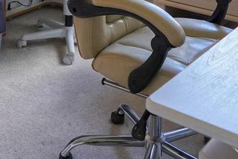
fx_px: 476
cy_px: -150
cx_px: 37
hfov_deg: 27.3
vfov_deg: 15.5
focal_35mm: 72
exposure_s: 1/160
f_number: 4
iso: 500
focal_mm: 17
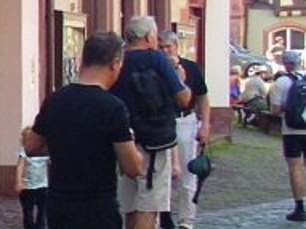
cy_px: 173
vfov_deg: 8.0
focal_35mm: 186
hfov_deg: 9.9
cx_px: -314
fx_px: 1643
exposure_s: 1/80
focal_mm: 5.7
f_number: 2.8
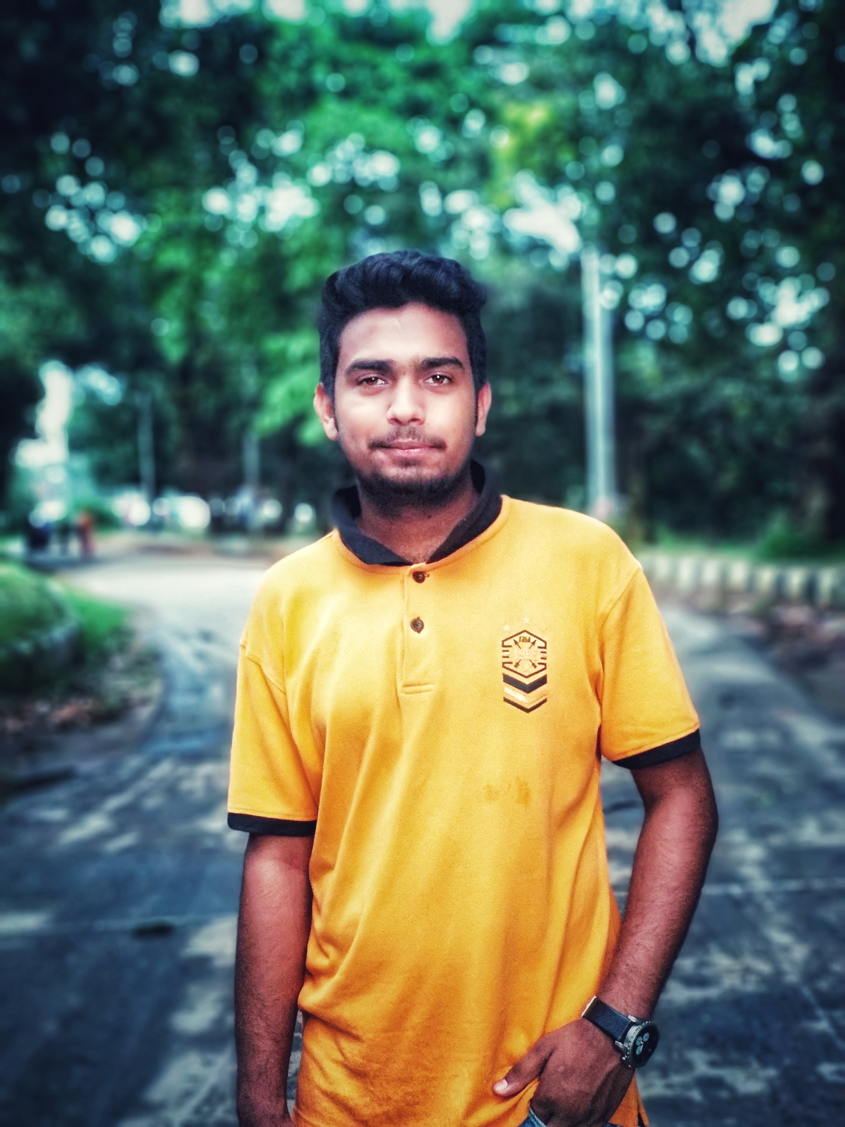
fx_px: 1692
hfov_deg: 28.0
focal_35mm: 52
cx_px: 422
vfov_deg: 36.8
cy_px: 564
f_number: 2.6
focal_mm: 5.99
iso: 640
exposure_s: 1/33
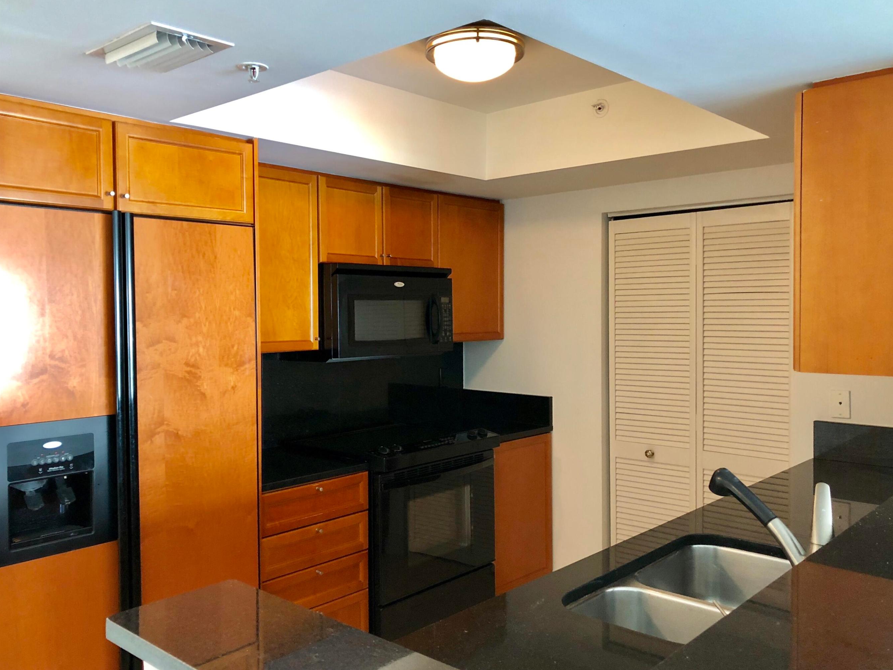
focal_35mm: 30
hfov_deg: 59.9
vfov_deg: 46.8
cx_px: 423
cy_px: 337
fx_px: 774
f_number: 1.8
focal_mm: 4
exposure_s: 1/15
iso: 50
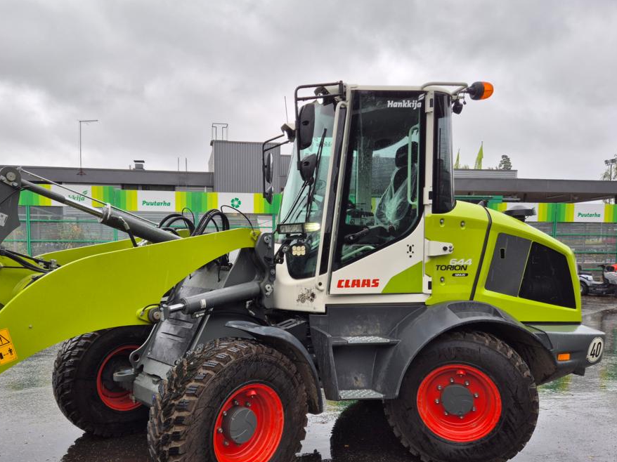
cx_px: 255
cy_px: 286
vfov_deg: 47.8
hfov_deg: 61.3
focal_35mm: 29
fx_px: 517
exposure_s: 1/232
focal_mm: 5.4
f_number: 1.8
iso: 25
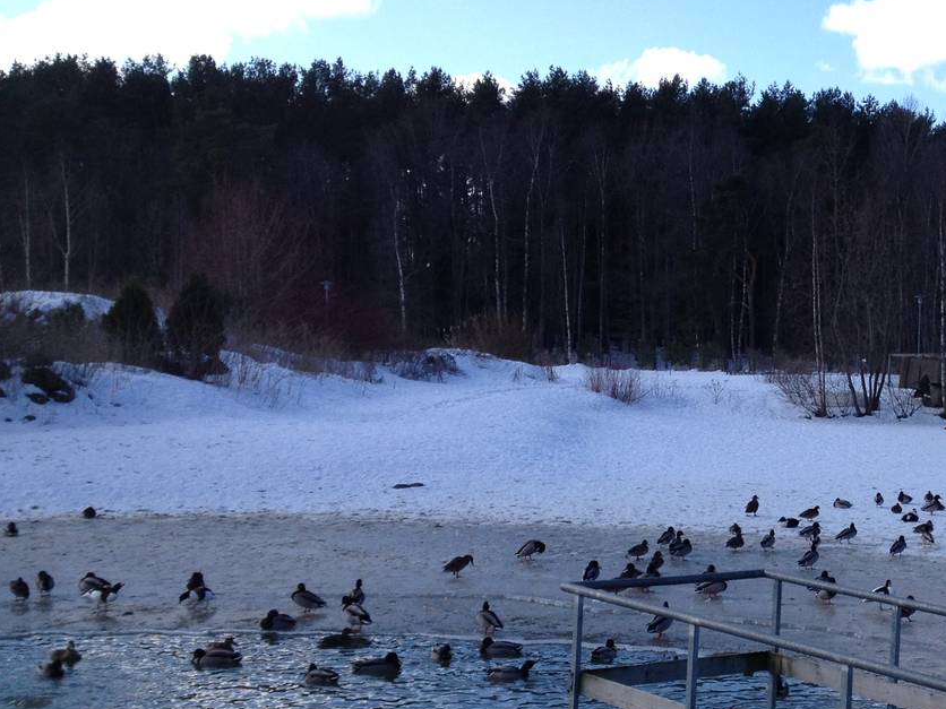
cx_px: 903
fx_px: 1831
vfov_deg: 21.9
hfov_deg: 27.6
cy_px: 425
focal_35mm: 67
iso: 50
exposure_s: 1/1453
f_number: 2.4
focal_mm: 4.28
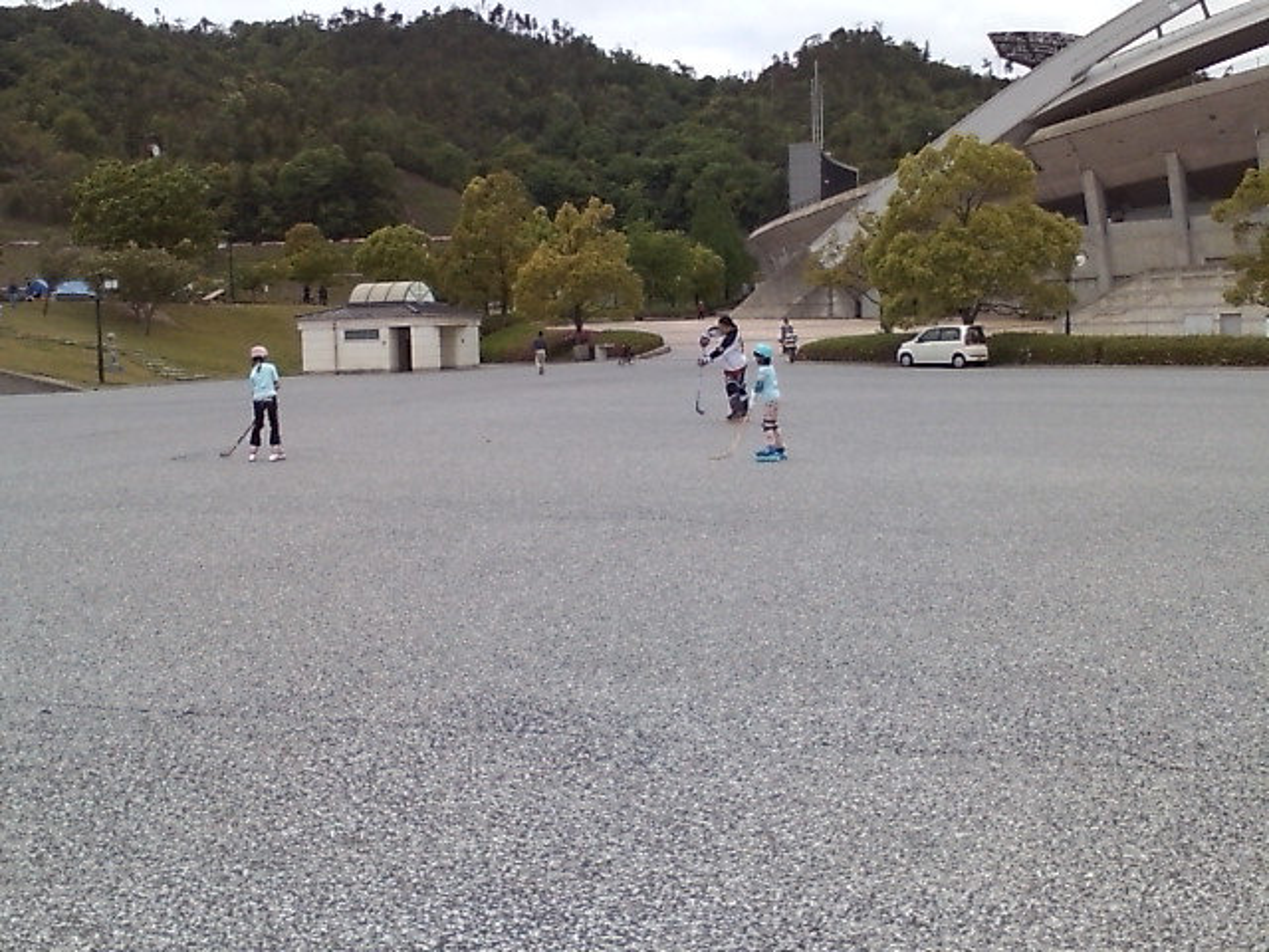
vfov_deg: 48.2
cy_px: 476
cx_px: 634
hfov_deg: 61.7
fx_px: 1063
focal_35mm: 29
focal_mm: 3.73
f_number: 3.5
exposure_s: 1/714
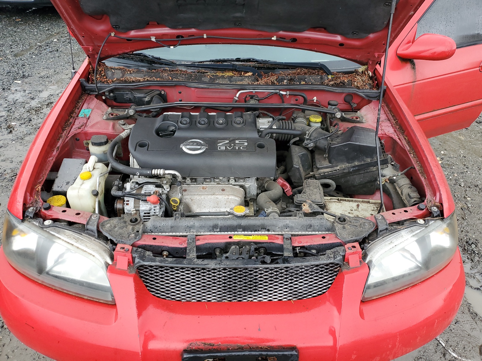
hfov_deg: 67.3
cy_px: 180
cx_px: 241
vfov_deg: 53.1
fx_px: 362
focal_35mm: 26
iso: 66
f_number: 1.5
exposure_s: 1/120
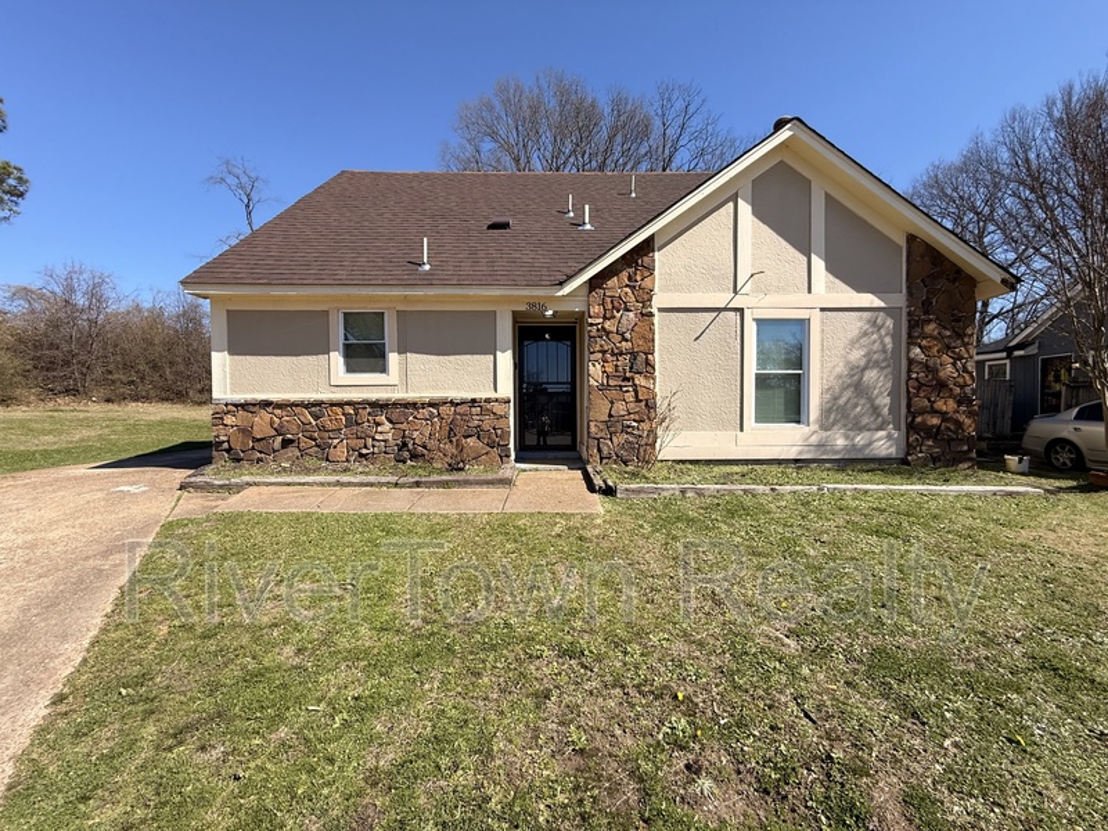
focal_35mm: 14
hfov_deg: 102.1
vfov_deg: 85.7
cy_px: 416
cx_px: 554
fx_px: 448
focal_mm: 2.22
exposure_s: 1/1656
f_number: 2.2
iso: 50
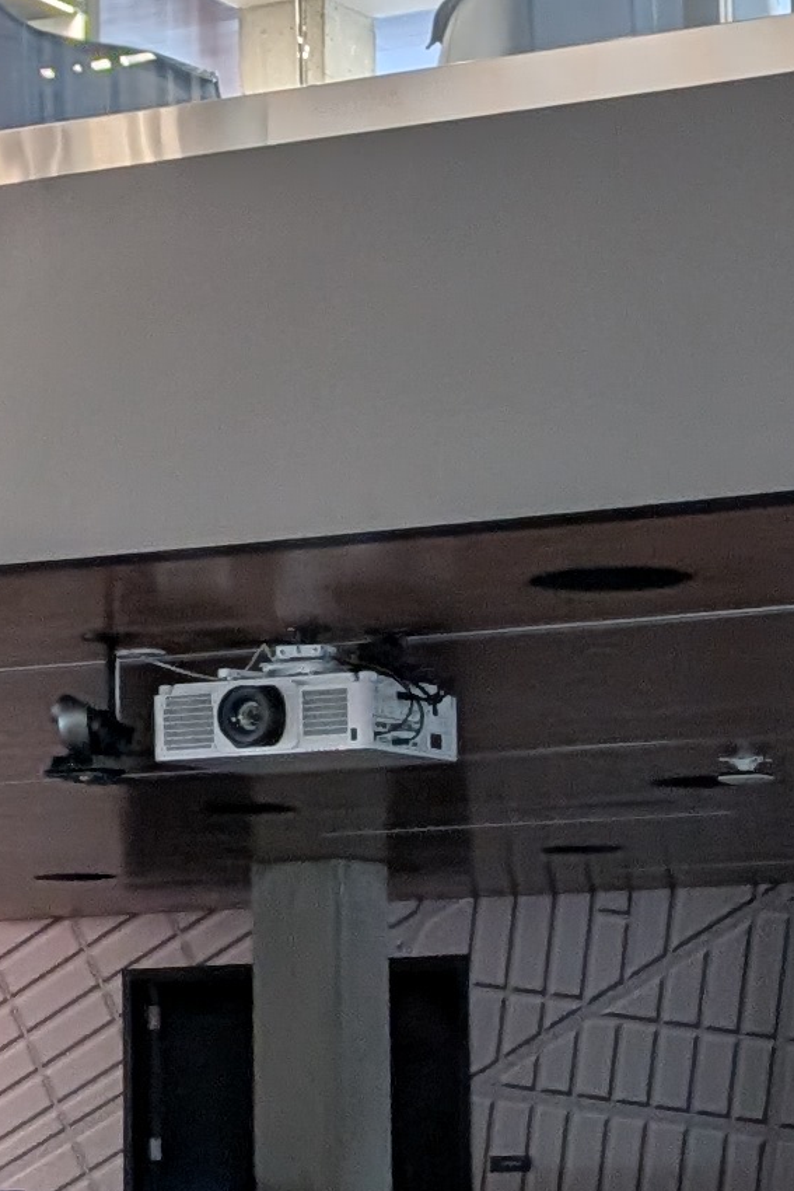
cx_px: 678
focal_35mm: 120
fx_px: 3968
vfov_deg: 17.0
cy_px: 852
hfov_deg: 11.4
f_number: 1.68
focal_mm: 6.9
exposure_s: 1/120
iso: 80
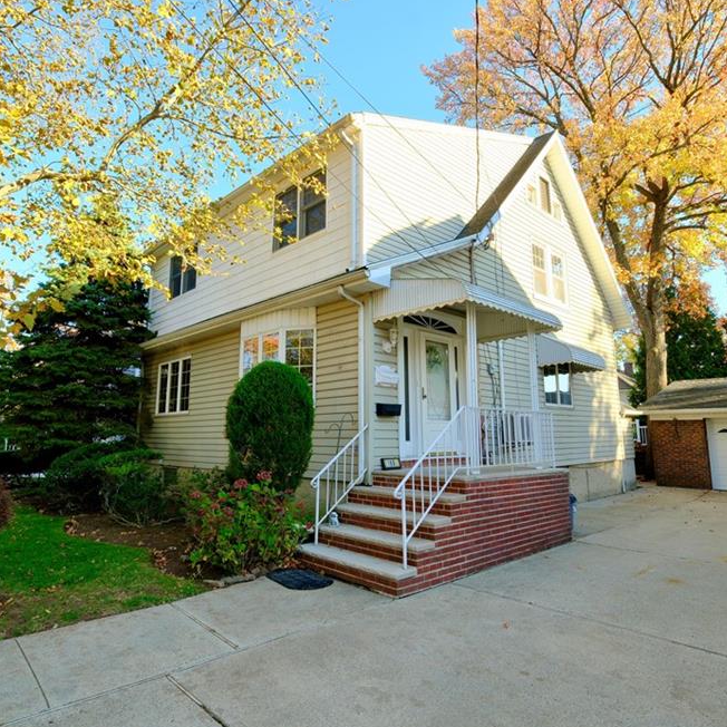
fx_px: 475
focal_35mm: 20
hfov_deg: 74.8
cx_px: 355
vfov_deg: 74.8
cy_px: 357
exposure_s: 1/58
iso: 320
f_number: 10
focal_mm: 10
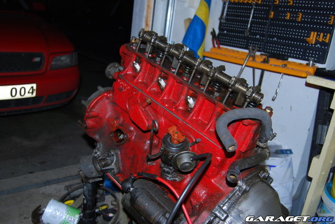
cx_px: 168
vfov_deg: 40.0
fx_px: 307
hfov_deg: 57.2
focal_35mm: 33
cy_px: 112
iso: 200
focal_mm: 22
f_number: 3.8
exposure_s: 1/60
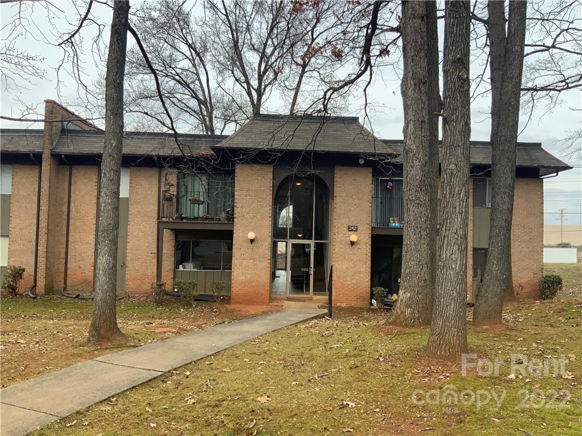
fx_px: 488
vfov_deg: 48.2
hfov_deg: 61.7
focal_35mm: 29
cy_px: 218
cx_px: 291
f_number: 1.8
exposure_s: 1/700
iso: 16
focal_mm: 3
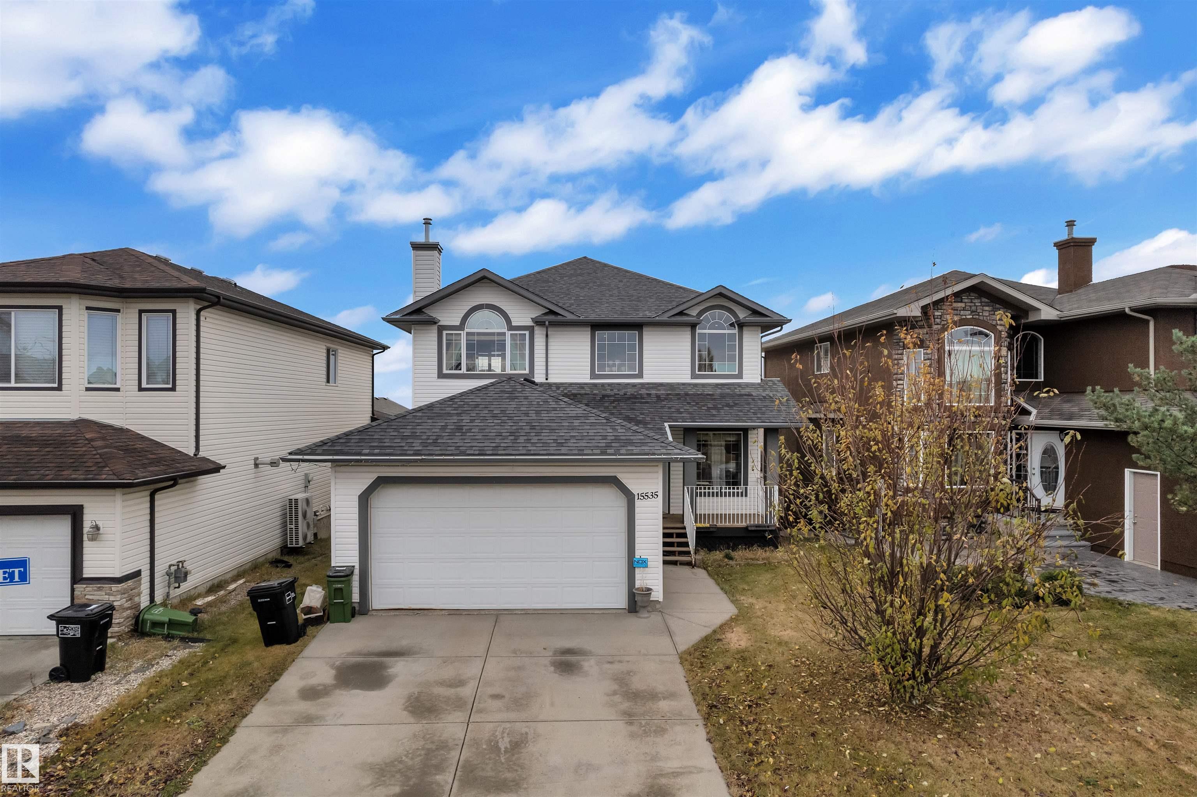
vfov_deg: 57.2
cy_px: 398
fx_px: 731
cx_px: 598
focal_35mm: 22
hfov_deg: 78.6
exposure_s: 1/1250
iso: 100
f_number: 2.4
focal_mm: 8.38
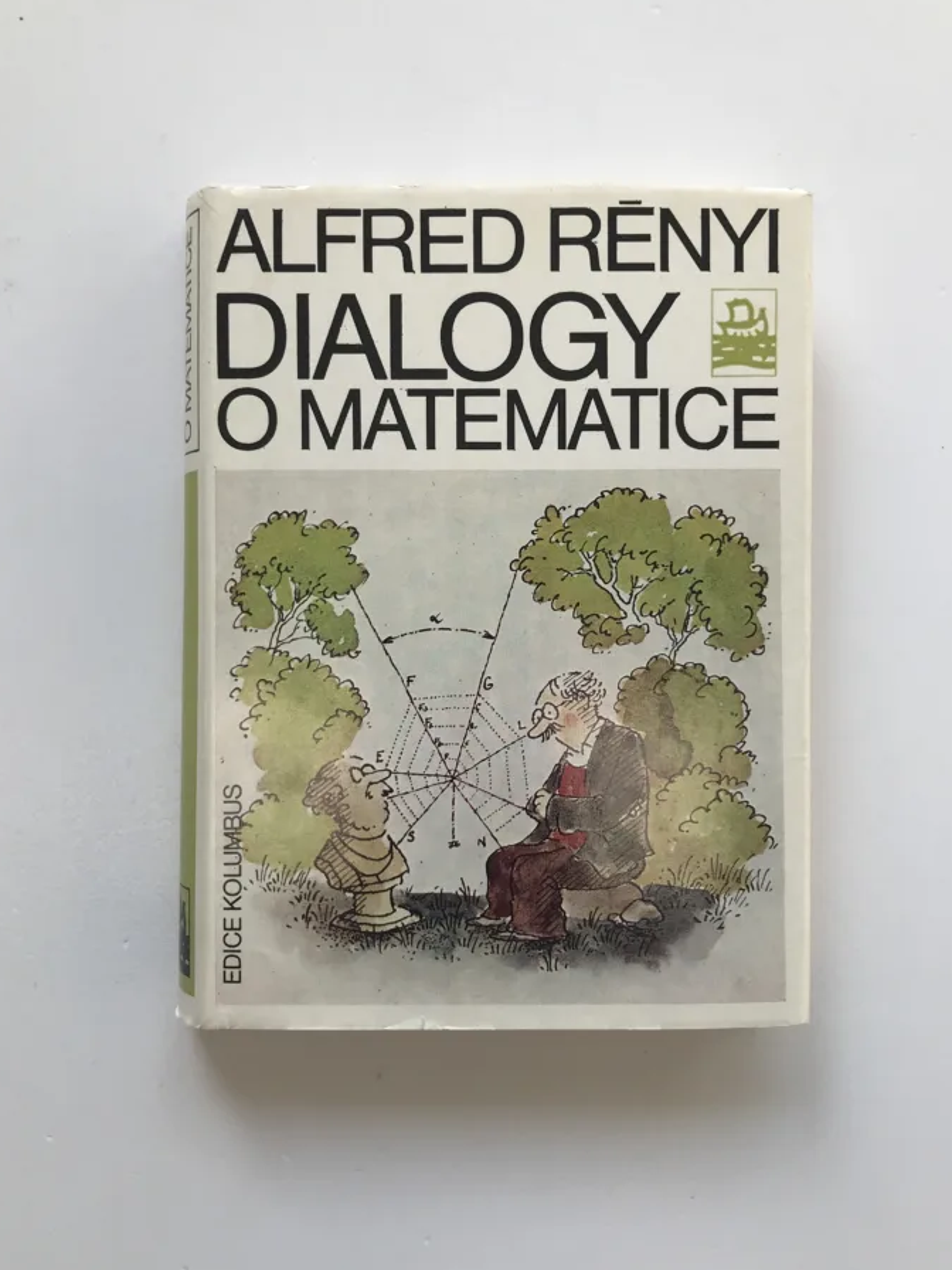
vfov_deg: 56.8
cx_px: 486
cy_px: 617
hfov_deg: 44.2
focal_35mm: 32
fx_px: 1173
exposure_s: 1/218
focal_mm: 3.99
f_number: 1.8
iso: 20
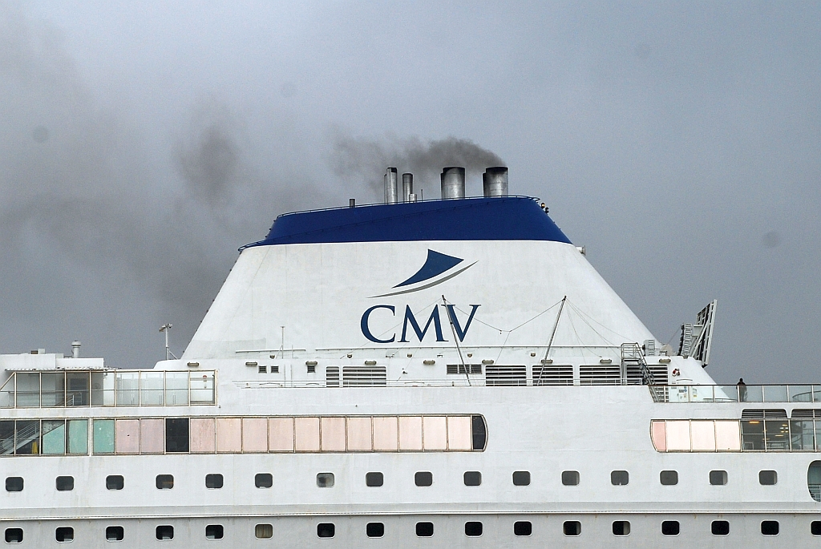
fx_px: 2397
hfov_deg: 19.4
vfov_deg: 13.1
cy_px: 274
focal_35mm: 105
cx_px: 410
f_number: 10
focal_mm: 70
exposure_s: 1/250
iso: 180
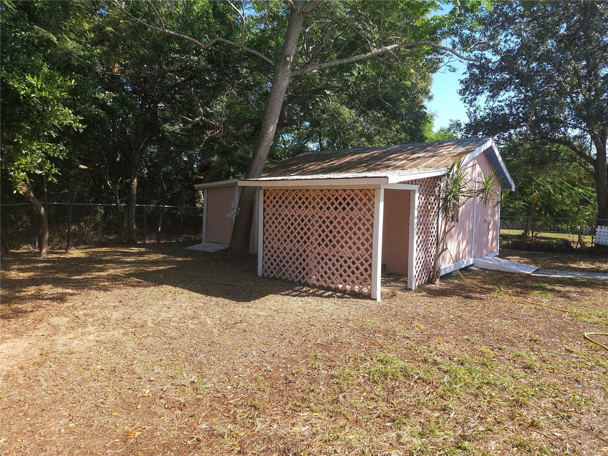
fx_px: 404
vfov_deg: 58.9
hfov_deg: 73.9
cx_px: 304
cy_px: 228
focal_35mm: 23
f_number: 1.7
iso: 10
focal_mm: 6.3
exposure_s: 1/172
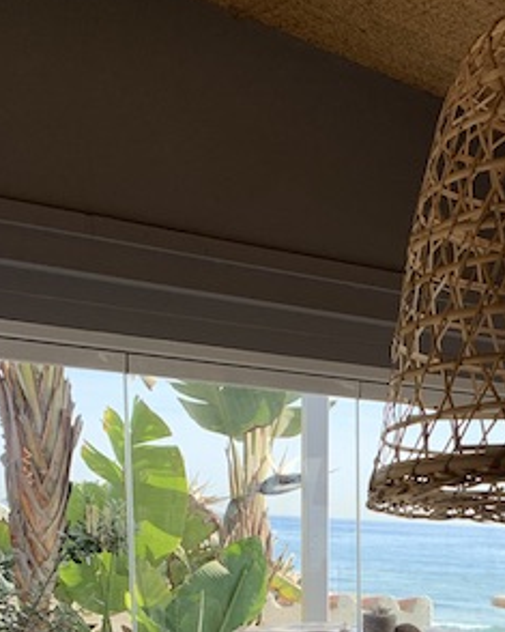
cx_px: 640
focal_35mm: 69
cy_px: 810
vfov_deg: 24.3
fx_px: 1290
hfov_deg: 20.4
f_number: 1.8
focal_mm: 4.25
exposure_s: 1/306
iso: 25
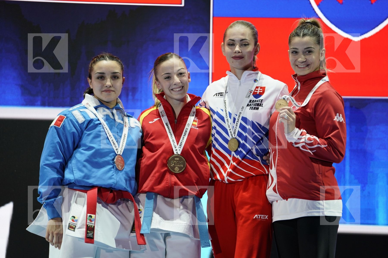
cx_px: 194
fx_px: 2091
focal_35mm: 194
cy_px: 129
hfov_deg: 10.6
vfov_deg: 7.1
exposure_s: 1/250
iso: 400
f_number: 2.8
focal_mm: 194
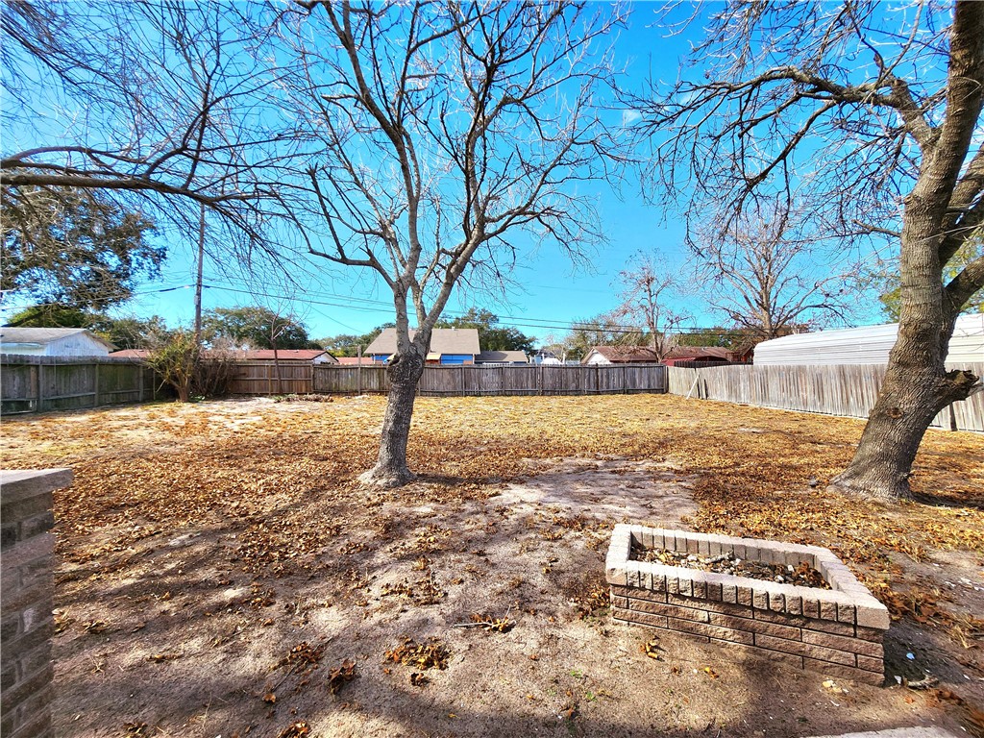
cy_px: 369
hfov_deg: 106.2
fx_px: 370
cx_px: 492
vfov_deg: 89.9
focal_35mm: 13
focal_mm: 1.74
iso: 32
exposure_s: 1/588
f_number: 2.2
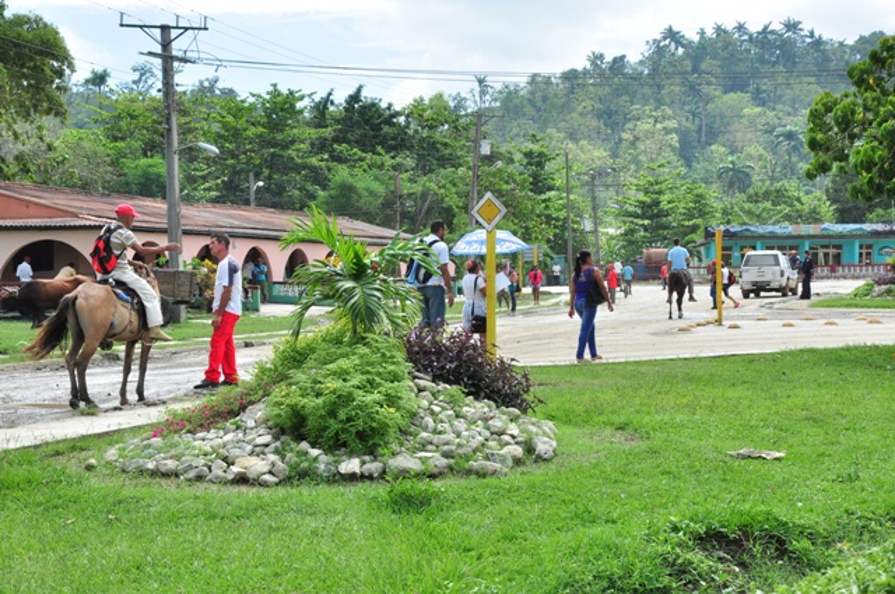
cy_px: 297
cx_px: 448
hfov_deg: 29.9
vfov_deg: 20.1
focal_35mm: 68
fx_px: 1676
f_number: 10
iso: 400
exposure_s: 1/400
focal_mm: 45
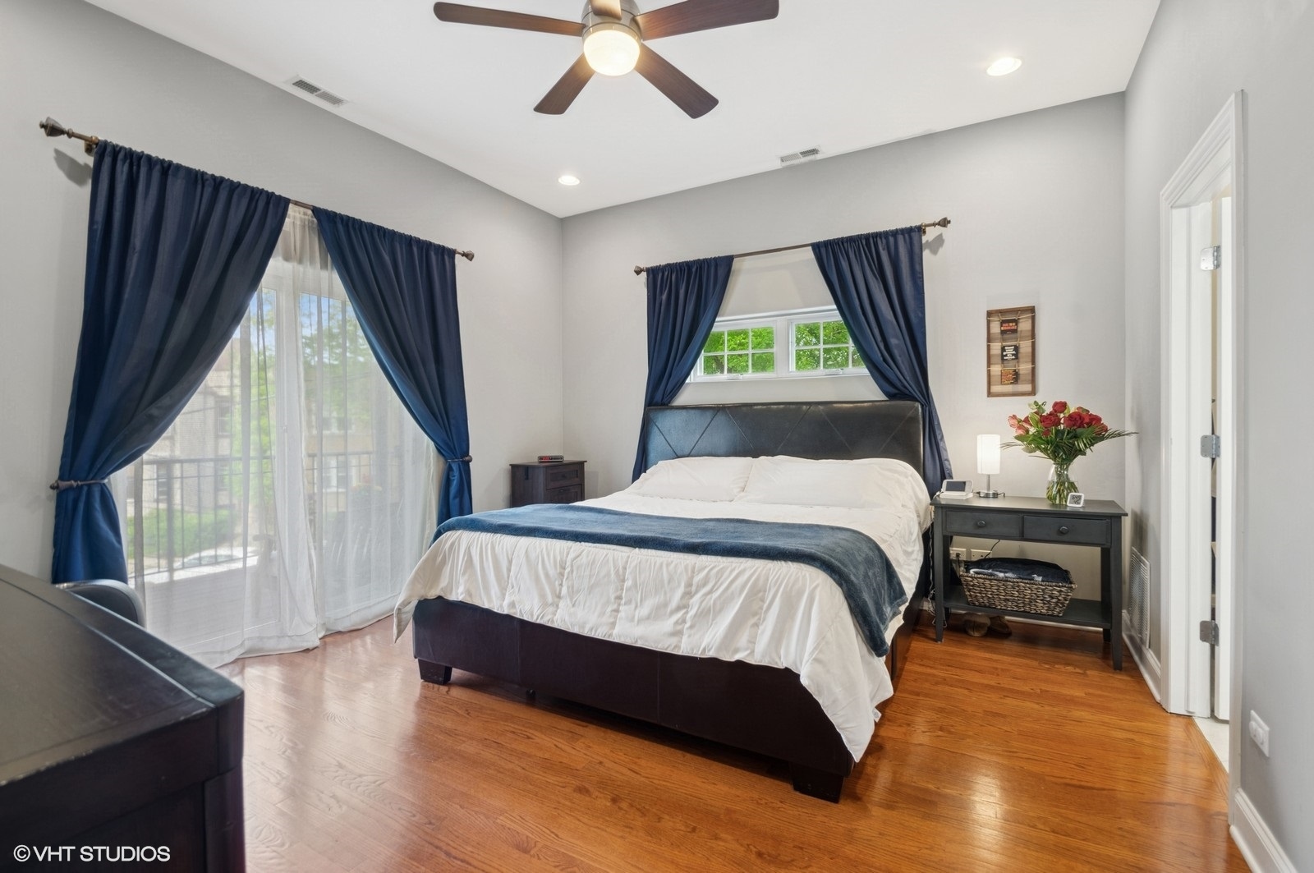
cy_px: 436
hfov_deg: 100.5
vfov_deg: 77.2
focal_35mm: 15
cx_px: 657
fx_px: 547
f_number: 11
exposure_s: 1/1.67
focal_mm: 10
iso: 200
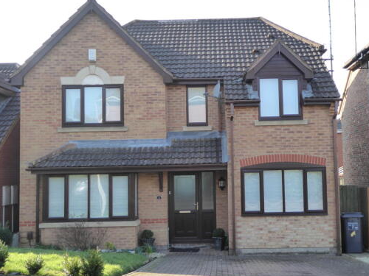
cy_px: 134
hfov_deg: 38.8
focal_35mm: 49
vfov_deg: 29.7
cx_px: 213
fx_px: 522
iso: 200
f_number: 3.8
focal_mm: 7.2
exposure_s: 1/160
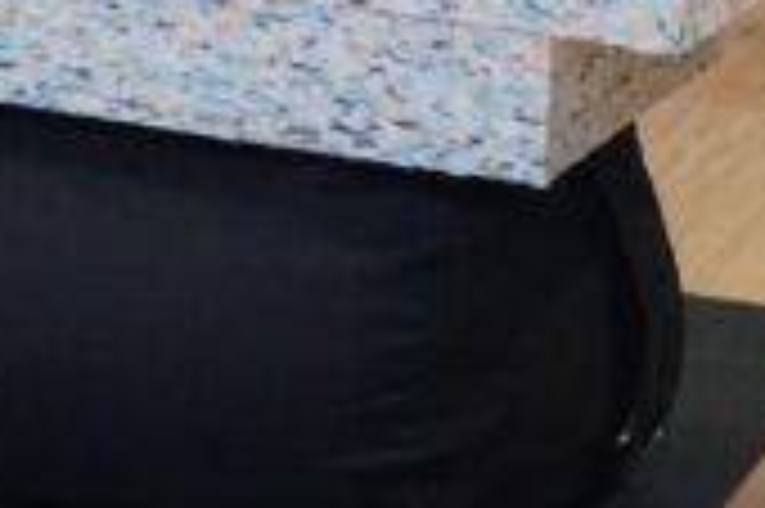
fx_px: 3944
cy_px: -142
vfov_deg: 7.3
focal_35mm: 186
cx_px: -266
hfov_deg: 10.8
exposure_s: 1/160
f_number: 5
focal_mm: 35
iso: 2500
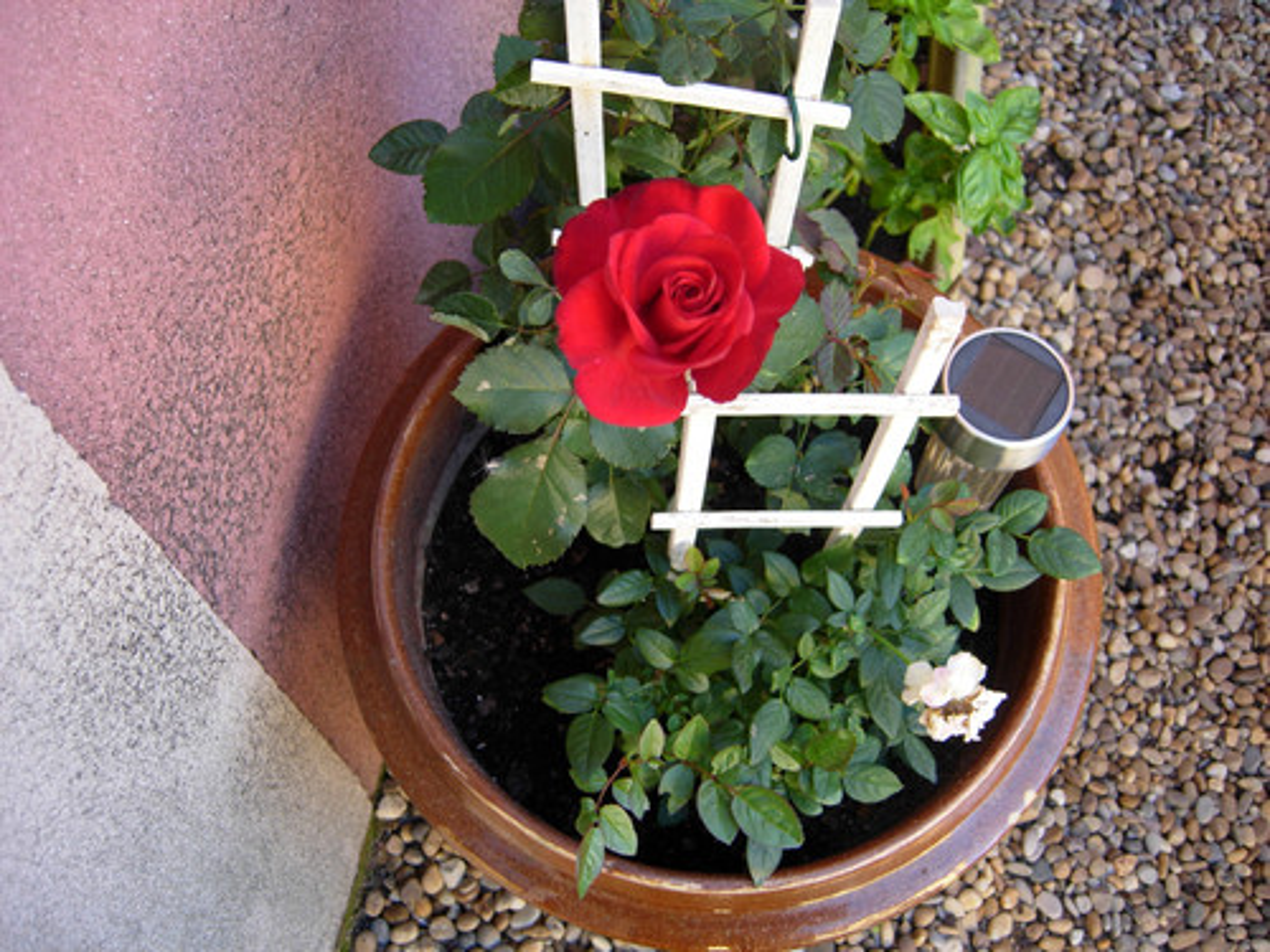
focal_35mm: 36
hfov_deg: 51.4
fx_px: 1321
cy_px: 476
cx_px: 635
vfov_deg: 39.7
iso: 50
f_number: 2.7
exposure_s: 1/45.2
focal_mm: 7.5
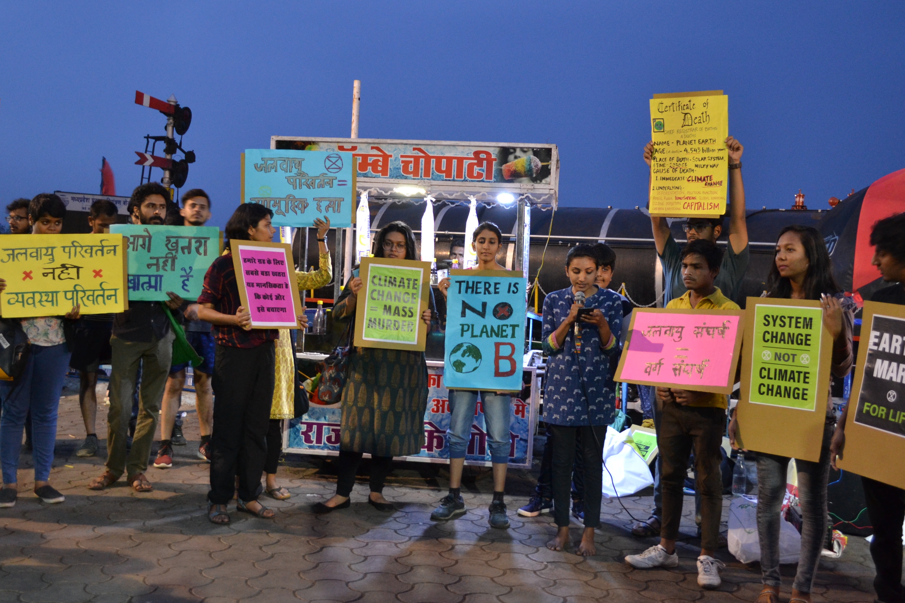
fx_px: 754
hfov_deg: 61.9
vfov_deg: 43.6
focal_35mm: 30
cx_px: 452
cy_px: 302
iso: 1100
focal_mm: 20
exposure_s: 1/15
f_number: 3.8
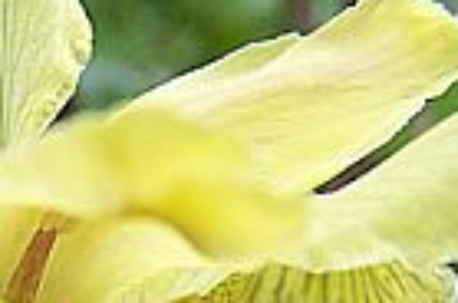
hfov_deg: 17.7
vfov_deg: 11.5
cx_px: 40
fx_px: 1447
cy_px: 428
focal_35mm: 114
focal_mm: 6.3
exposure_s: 1/125
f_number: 2.8
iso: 80
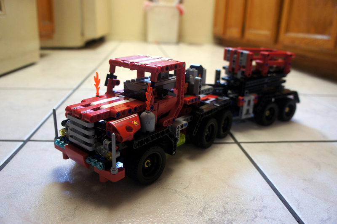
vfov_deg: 47.9
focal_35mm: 27
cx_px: 168
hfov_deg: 67.4
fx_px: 253
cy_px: 112
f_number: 3.5
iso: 500
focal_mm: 18
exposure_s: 1/30
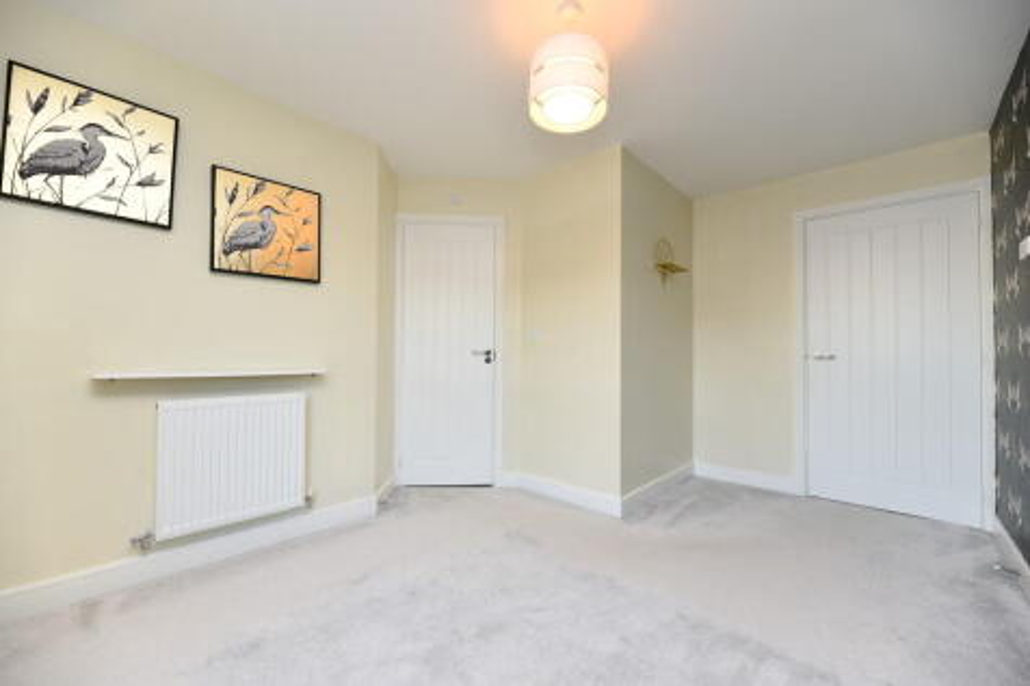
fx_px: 400
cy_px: 343
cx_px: 515
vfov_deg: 81.2
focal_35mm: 14
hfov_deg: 104.3
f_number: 4.5
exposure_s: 1/80
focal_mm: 14
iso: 800
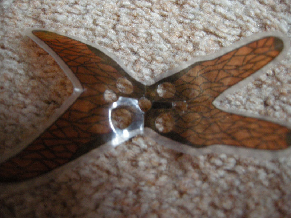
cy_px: 109
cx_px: 146
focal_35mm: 35
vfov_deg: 40.7
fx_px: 294
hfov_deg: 52.6
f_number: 2.7
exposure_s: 1/26.8
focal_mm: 7.5
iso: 400
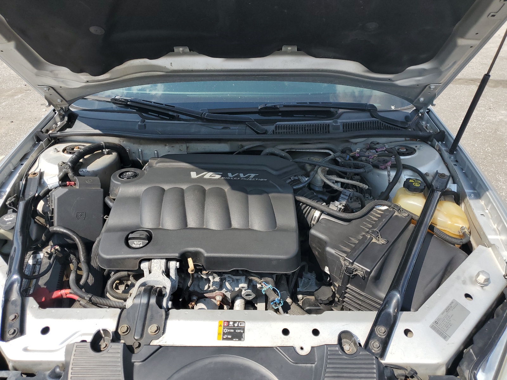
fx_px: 381
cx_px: 254
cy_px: 190
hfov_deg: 67.3
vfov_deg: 53.1
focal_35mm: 26
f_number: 1.5
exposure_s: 1/2000
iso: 50
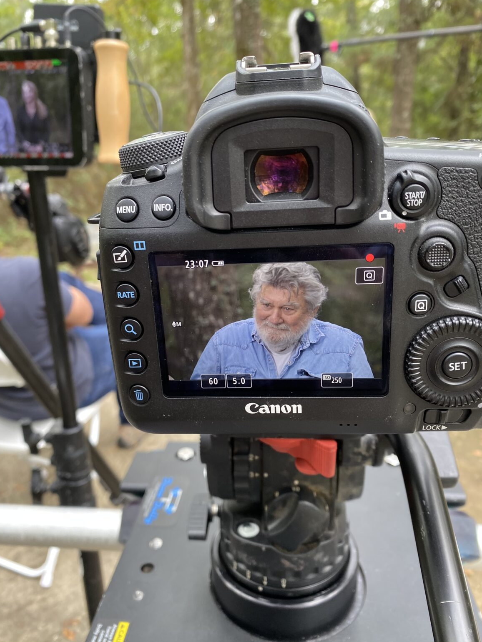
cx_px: 240
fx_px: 501
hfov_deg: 51.4
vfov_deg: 65.3
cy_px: 314
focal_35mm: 27
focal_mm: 4.25
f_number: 1.8
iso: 125
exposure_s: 1/106
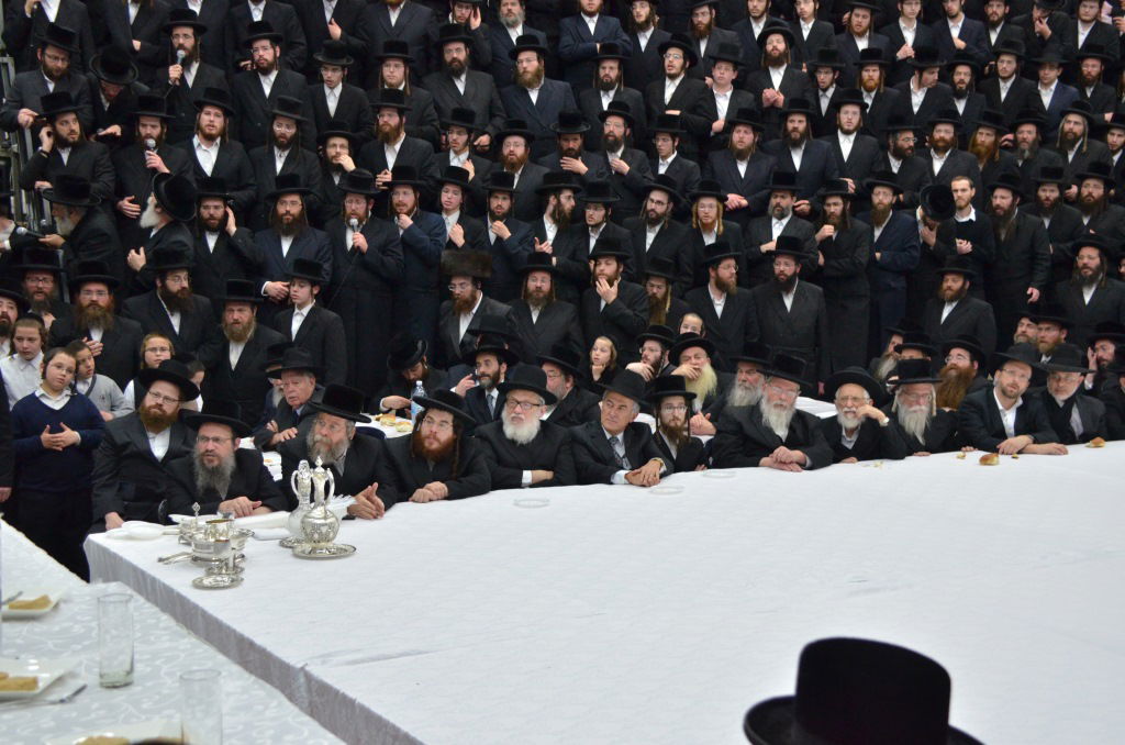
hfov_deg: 33.5
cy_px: 372
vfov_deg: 22.5
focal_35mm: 60
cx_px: 562
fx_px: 1871
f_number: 5
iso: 1600
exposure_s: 1/250
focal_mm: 40
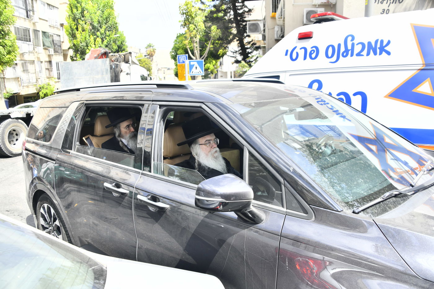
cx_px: 217
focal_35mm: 28
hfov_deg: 65.5
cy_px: 144
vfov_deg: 46.4
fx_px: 337
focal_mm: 28
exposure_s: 1/500
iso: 320
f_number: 5.6
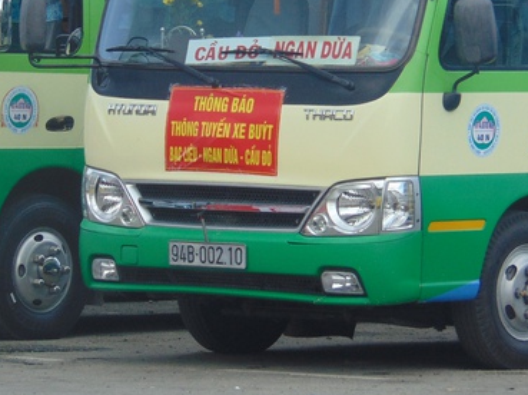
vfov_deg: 4.3
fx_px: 5288
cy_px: 108
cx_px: 348
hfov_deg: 5.7
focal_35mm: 347
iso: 80
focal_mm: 29.5
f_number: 4
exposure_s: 1/200
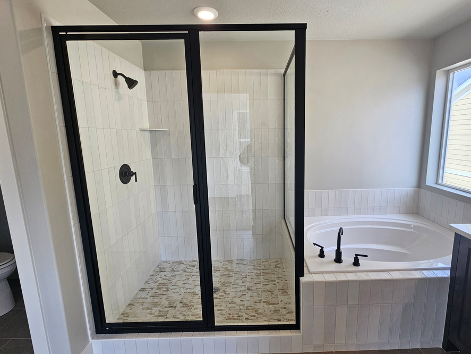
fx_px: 204
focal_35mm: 15
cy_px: 170
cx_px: 255
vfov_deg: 81.7
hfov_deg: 97.9
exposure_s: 1/120
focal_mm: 2.2
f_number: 2.2
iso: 64
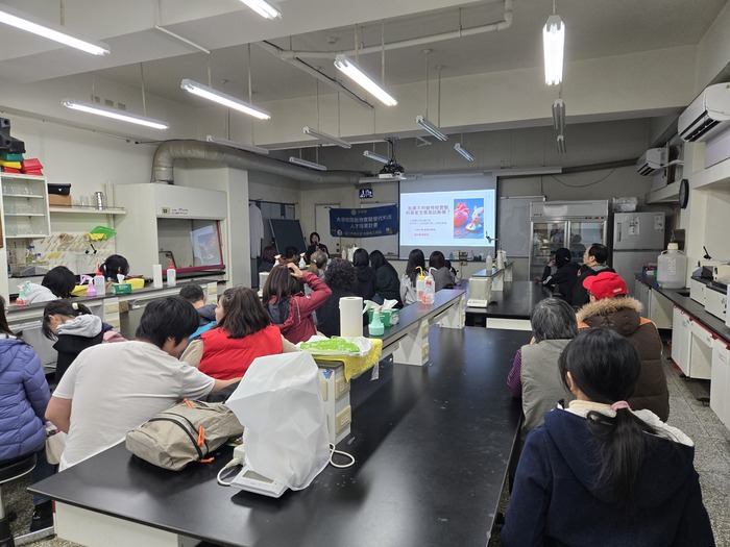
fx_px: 485
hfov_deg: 73.9
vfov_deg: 58.9
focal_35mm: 23
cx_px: 365
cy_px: 274
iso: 125
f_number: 1.8
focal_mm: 5.4
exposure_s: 1/120
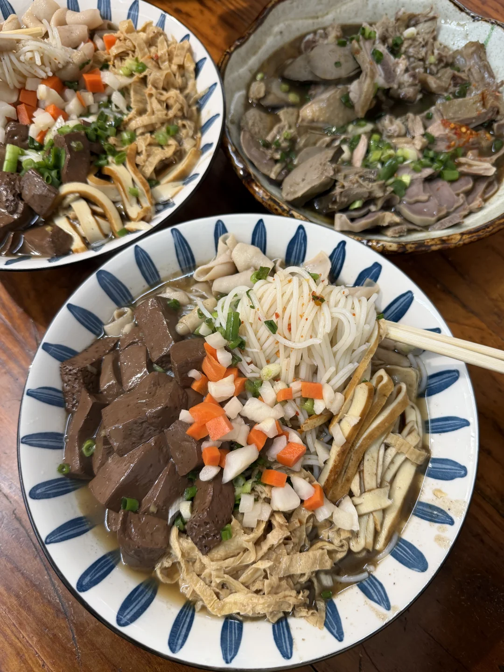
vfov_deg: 71.6
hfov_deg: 56.8
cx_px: 252
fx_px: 466
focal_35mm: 24
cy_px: 336
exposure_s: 1/50
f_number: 1.78
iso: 160
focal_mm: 6.76
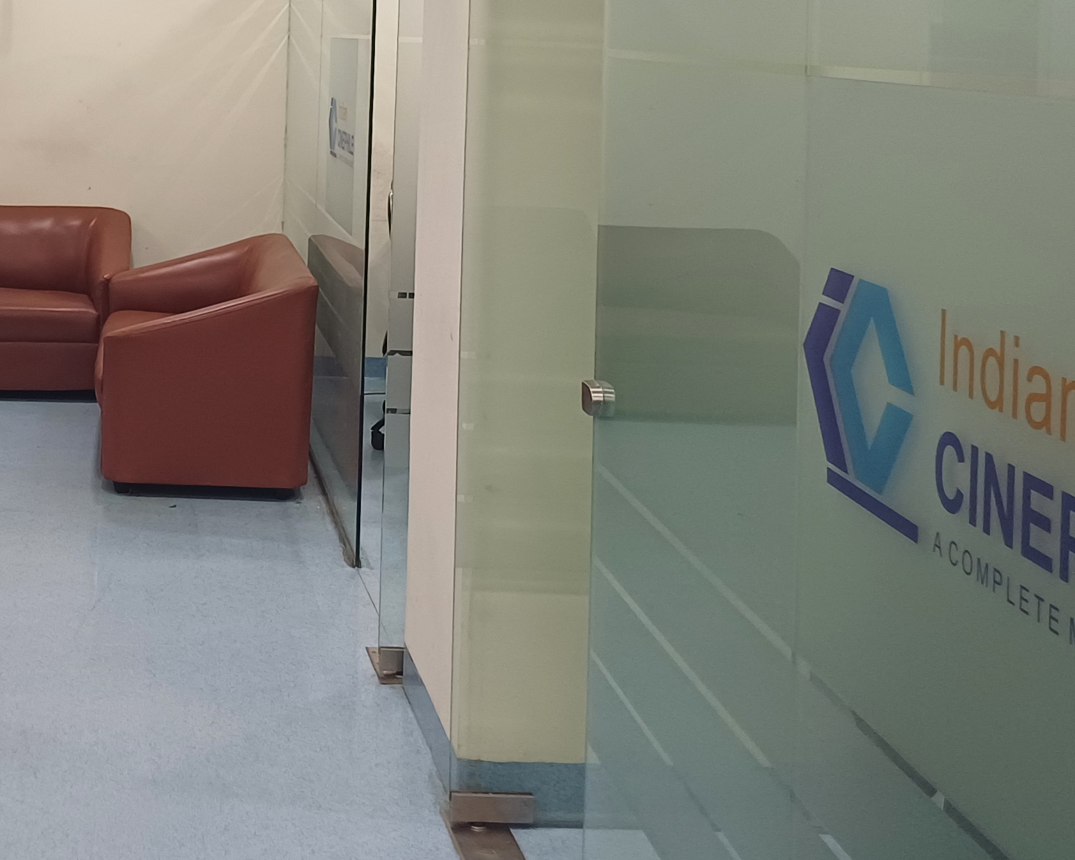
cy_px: -57
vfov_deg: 24.7
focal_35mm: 58
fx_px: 1845
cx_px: 198
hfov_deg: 31.5
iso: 200
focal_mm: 4.65
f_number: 1.8
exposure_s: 1/50
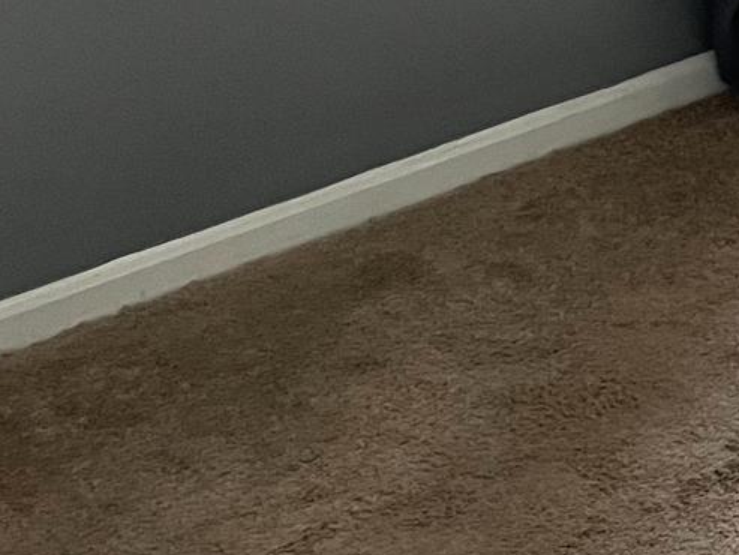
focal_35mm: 108
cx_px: 1235
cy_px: -312
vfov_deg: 12.9
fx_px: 2306
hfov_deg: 16.0
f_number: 1.5
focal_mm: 5.7
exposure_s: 1/60
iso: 200
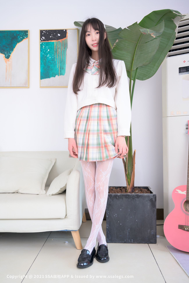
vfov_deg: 56.5
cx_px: 94
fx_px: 264
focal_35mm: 34
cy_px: 142
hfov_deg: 39.4
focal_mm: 33.5
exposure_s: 1/160
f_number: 6.3
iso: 320
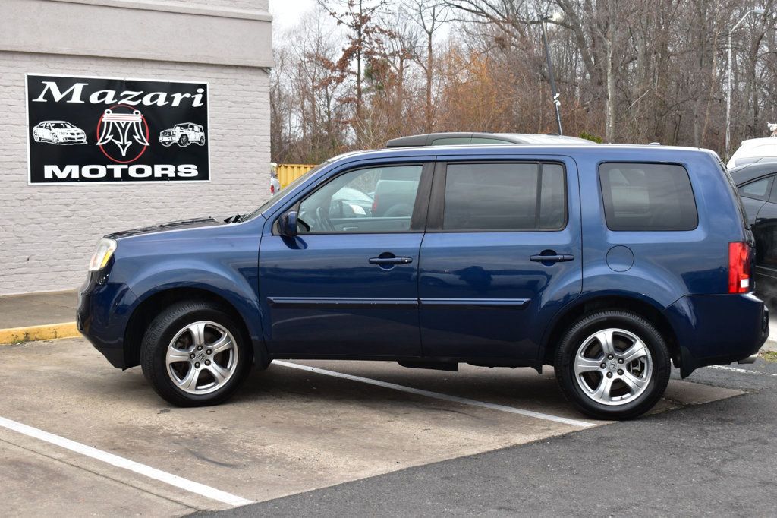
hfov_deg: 35.1
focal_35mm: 57
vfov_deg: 23.8
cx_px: 388
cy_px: 259
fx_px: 1230
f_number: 6.3
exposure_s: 1/20
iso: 400
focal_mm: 38
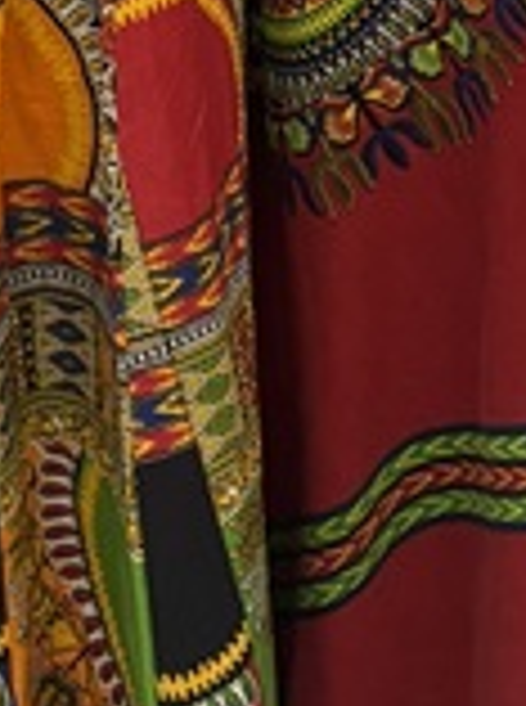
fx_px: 3458
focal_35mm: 170
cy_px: -1007
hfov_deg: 8.6
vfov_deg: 10.1
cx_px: -63
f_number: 1.6
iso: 250
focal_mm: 5.96
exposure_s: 1/120
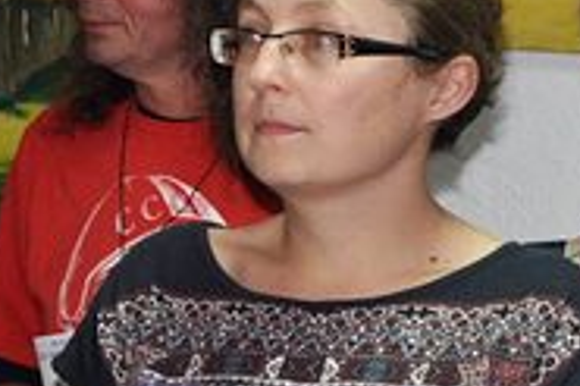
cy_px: 369
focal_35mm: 289
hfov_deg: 7.0
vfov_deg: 4.7
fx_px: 4652
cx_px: 931
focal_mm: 42
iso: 800
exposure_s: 1/60
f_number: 4.8
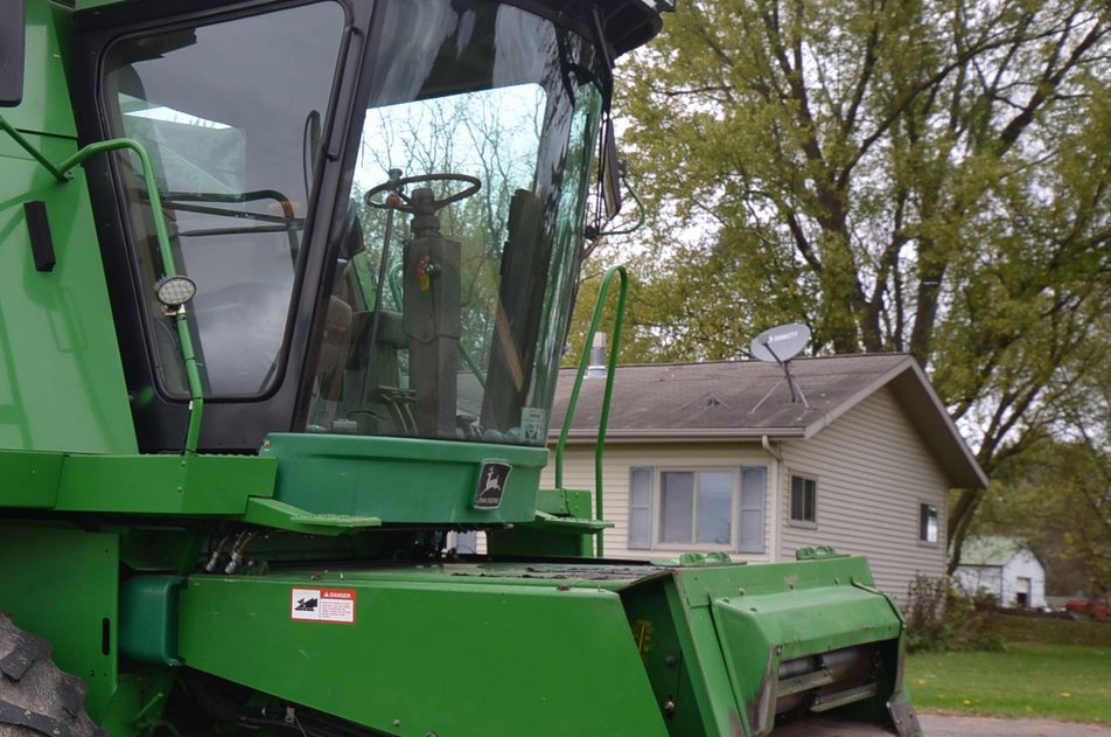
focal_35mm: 54
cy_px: 462
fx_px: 1663
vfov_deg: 24.9
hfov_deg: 35.1
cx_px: 141
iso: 200
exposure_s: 1/160
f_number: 6.3
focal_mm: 20
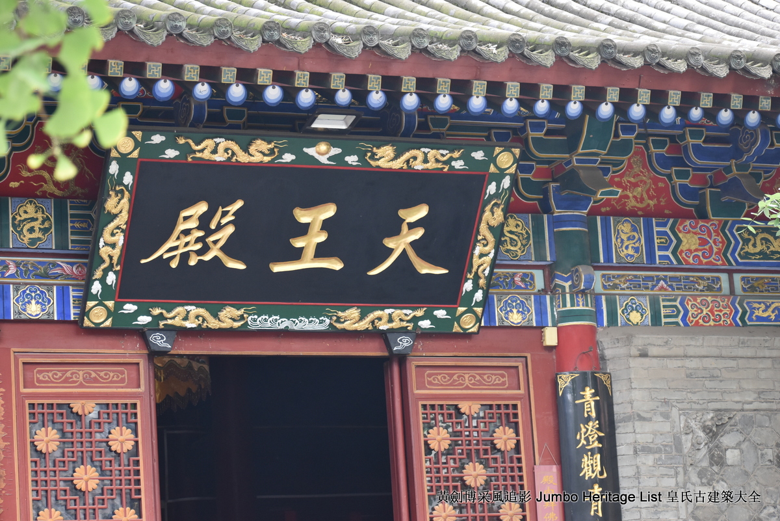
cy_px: 260
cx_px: 390
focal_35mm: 105
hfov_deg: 19.4
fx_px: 2276
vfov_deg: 13.1
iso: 800
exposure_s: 1/200
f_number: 4.5
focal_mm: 70
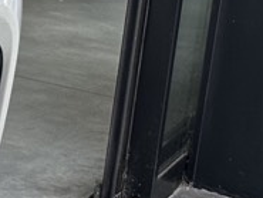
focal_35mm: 187
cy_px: -140
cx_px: -718
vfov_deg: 7.7
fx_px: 1422
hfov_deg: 7.8
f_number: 1.78
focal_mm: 6.86
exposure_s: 1/234
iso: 64
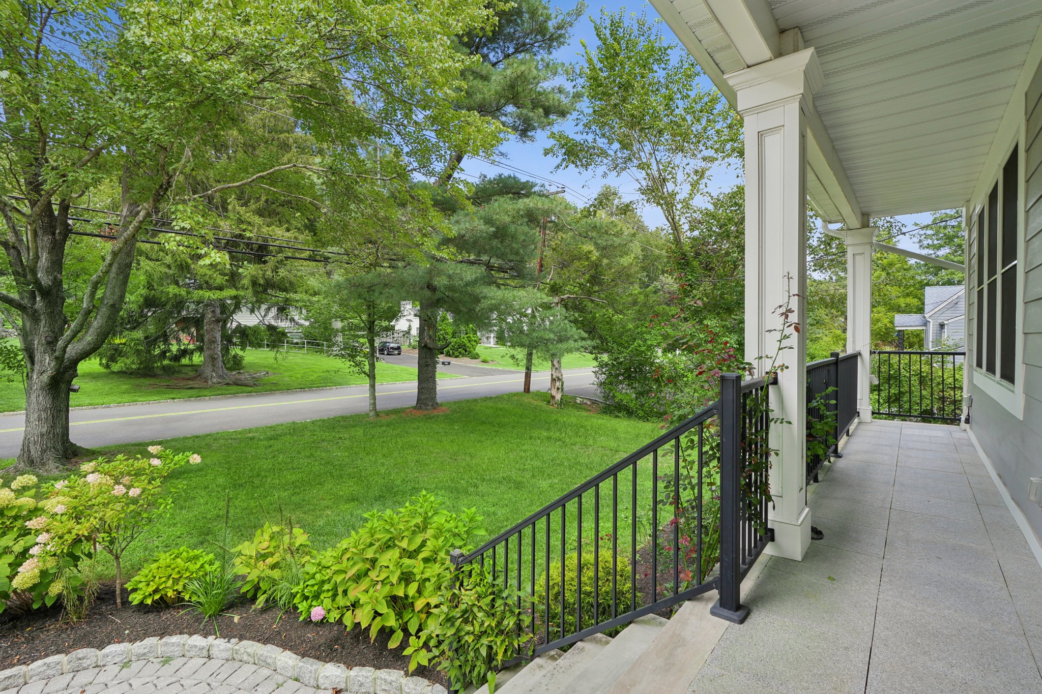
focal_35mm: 16
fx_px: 463
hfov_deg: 96.7
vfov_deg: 73.7
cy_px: 347
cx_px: 521
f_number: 8
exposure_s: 1/125
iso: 160
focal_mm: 16
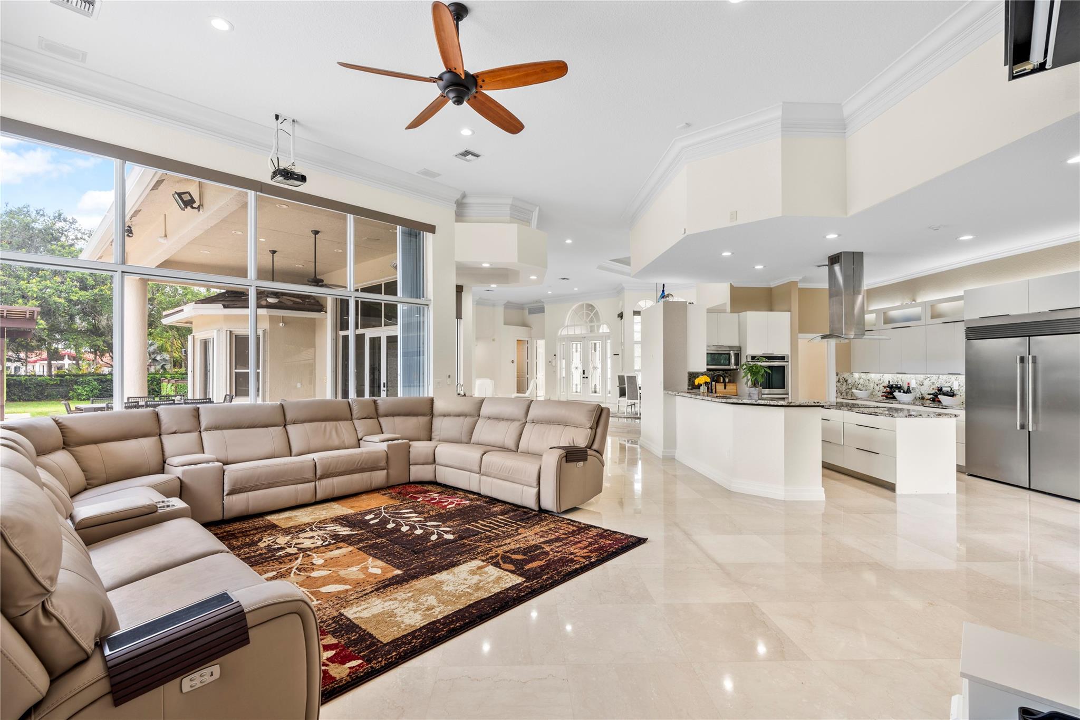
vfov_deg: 73.7
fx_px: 480
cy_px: 360
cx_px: 540
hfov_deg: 96.7
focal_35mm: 16
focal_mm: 16
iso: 100
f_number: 9
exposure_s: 1/1.67
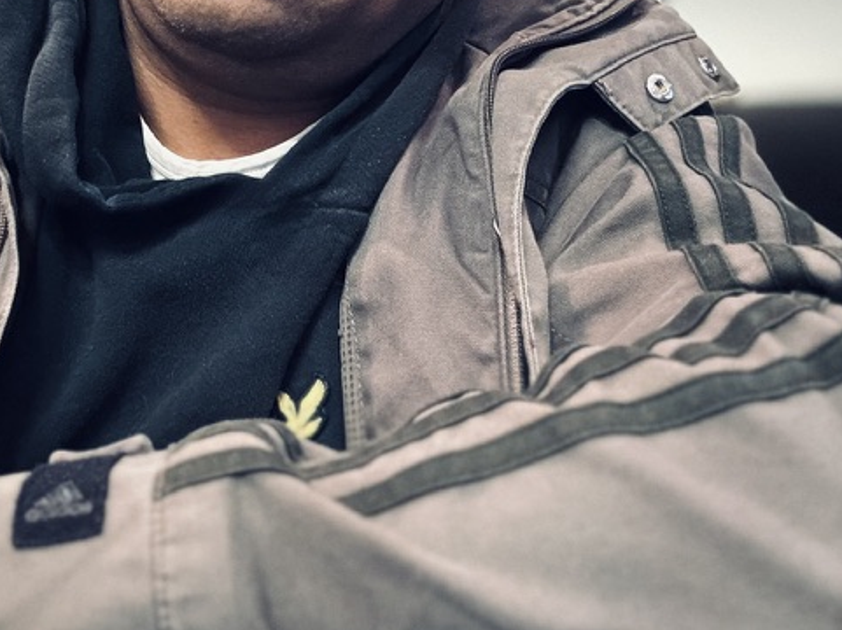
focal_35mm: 49
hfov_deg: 38.2
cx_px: 243
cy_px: 58
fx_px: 1191
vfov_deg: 28.4
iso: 1000
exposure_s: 1/15
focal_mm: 2.69
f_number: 1.9
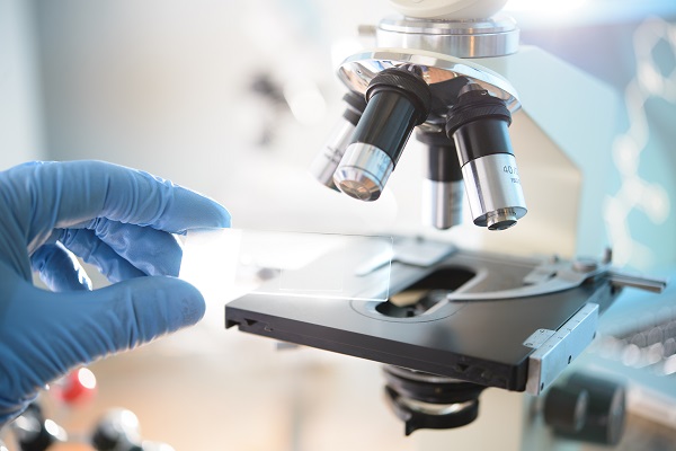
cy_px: 226
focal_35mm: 60
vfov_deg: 22.6
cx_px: 338
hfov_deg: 33.4
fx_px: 1127
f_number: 3
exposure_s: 1/2.5
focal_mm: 60
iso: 100
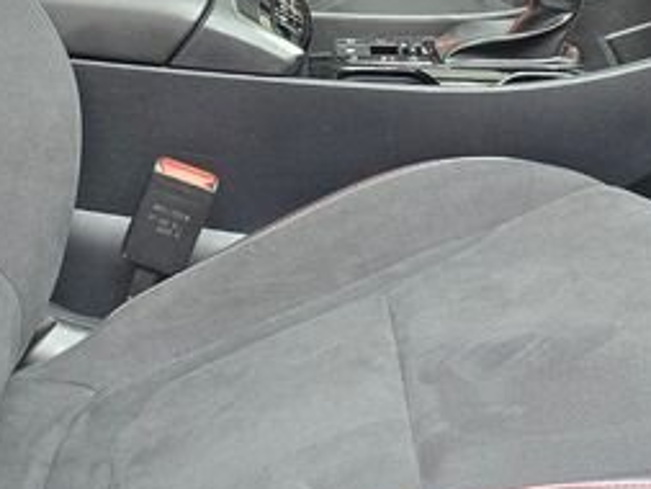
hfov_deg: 20.9
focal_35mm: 93
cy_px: -10
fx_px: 1750
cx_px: 481
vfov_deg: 15.6
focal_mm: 6.3
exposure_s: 1/100
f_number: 1.7
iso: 250
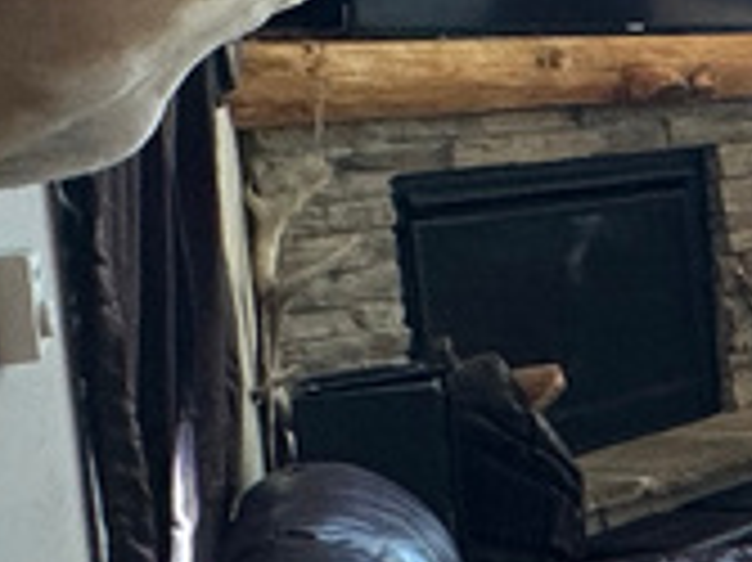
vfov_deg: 17.1
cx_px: 2058
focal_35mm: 86
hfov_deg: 12.8
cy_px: 234
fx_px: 1867
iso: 80
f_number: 2.2
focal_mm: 2.22
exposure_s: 1/117
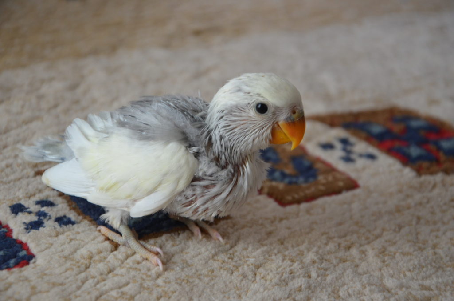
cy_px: 150
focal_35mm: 112
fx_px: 1416
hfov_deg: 18.2
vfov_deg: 12.1
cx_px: 227
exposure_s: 1/125
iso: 720
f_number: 5.6
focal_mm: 75
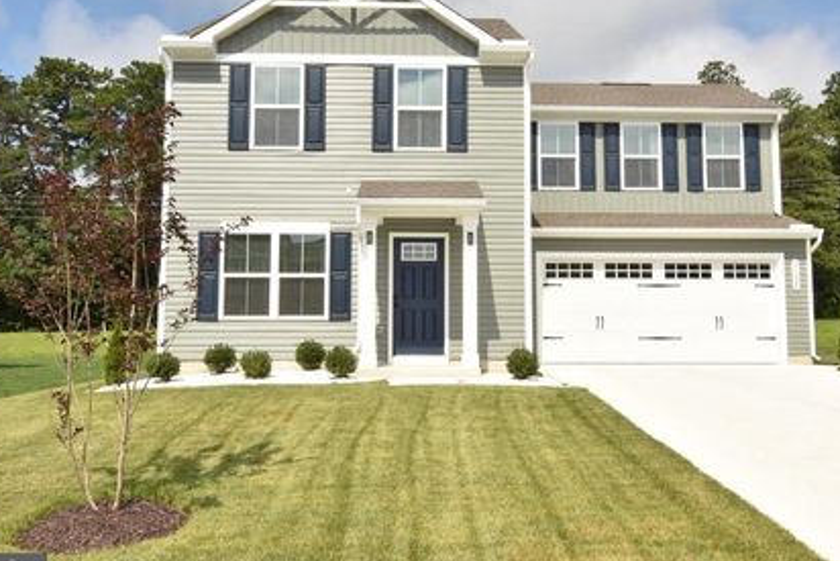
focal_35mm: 35
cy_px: 249
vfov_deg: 38.2
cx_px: 447
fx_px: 808
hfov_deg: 54.9
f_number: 22
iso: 400
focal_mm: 19
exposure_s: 1/200
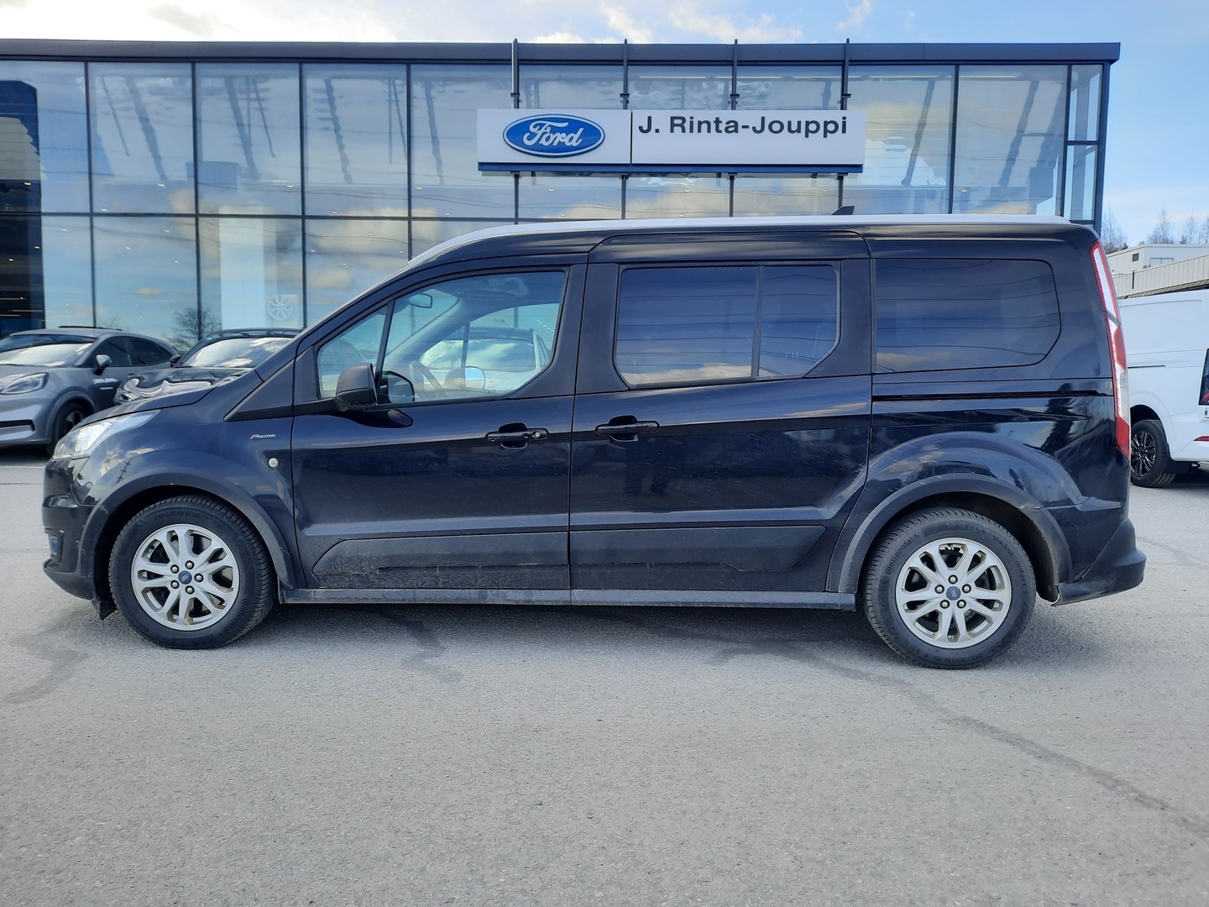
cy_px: 454
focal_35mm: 25
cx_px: 604
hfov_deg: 69.4
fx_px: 873
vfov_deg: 54.9
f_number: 2
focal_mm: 4.6
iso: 32
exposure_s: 1/184
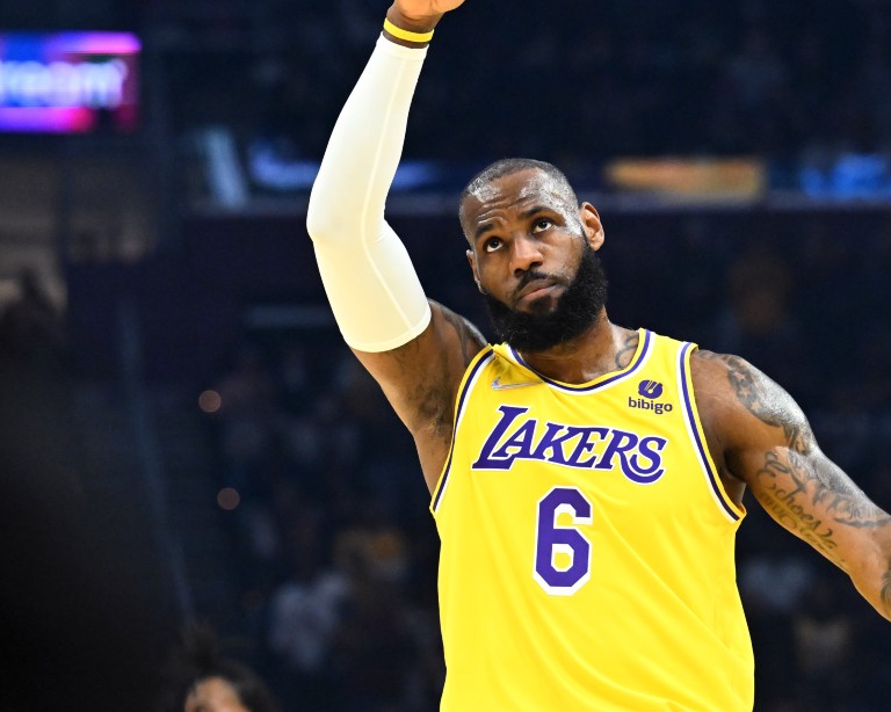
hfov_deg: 7.0
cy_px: 339
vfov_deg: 5.6
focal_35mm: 275
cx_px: 704
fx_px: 7250
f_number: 4
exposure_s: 1/1600
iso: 6400
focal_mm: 150
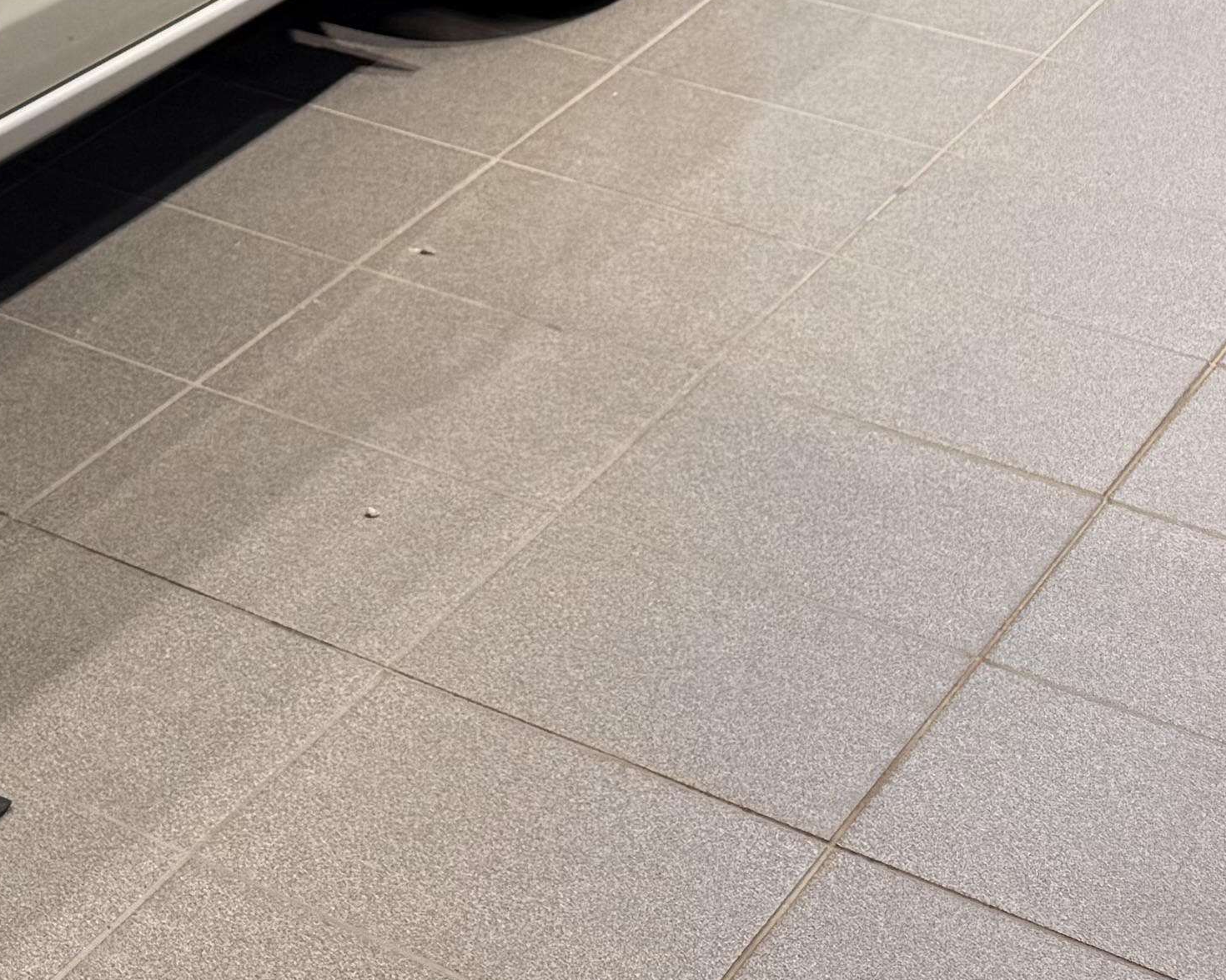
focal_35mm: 91
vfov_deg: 16.1
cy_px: -251
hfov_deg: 17.1
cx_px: -1005
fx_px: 3302
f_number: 1.78
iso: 80
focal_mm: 6.76
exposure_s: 1/100
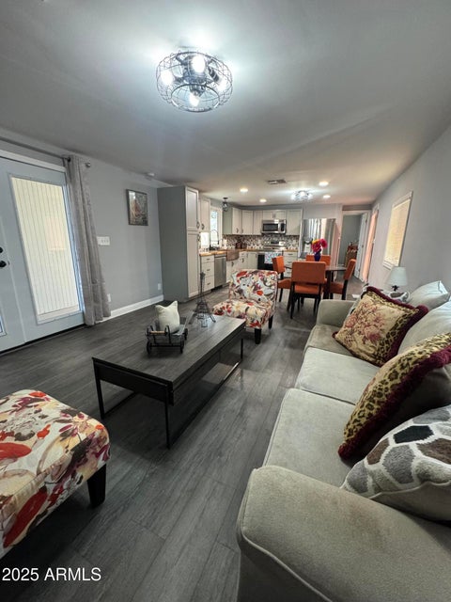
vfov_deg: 102.1
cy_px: 301
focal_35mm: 14
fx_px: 243
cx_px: 226
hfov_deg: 85.7
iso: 500
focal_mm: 2.22
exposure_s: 1/60
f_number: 2.2
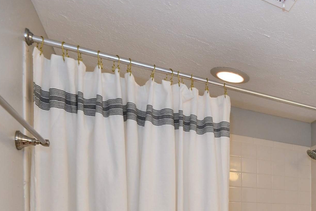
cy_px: 236
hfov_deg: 38.1
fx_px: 307
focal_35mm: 35
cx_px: 392
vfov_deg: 32.9
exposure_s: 1/100
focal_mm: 14
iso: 640
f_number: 6.3
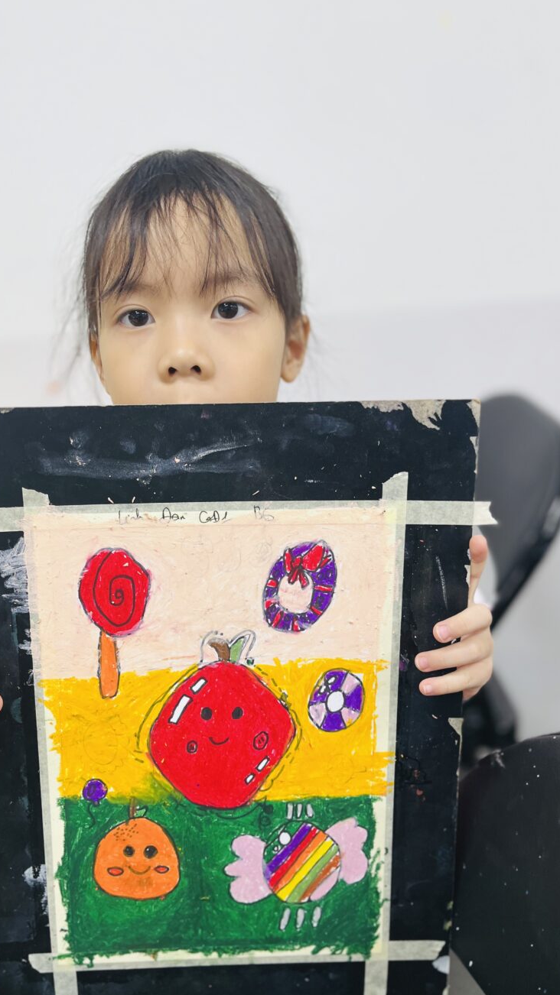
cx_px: 215
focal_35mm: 29
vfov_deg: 66.1
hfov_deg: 39.9
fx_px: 766
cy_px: 495
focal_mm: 5.1
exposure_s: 1/100
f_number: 1.6
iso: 64
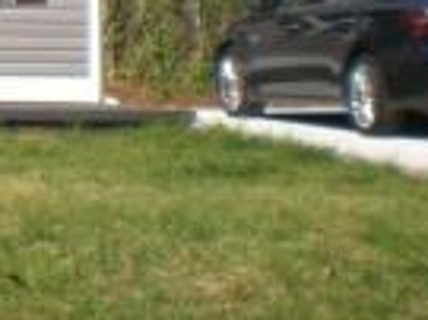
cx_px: -488
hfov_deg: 10.0
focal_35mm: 180
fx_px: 2224
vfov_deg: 8.0
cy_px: -206
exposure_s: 1/400
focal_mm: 6.3
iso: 50
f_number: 4.4
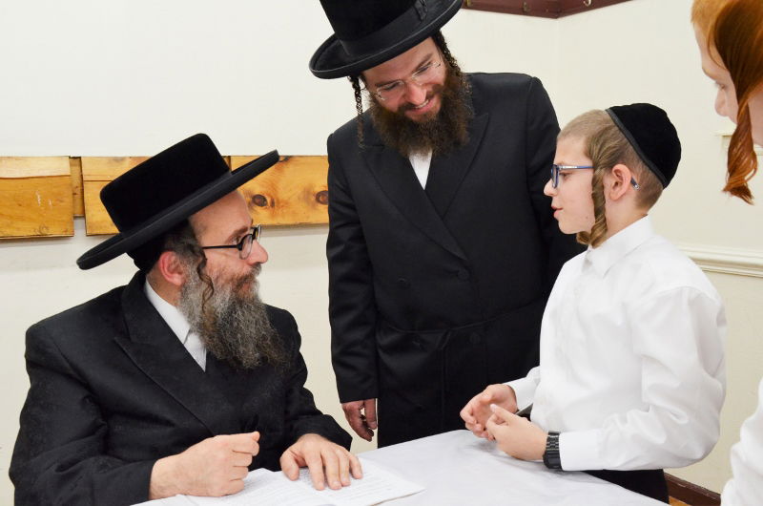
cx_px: 382
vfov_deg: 31.8
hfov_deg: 46.5
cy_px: 253
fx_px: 888
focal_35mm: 42
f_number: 9
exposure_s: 1/100
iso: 2000
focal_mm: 28
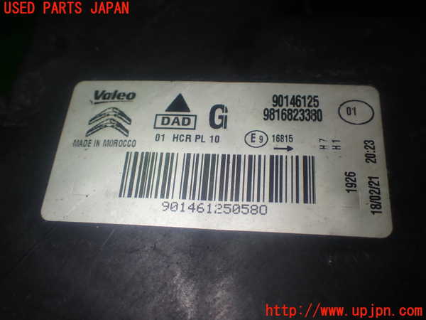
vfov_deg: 39.7
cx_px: 213
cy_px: 160
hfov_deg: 51.4
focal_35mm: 36
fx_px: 443
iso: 100
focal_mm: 6.37
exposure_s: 1/80
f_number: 2.5
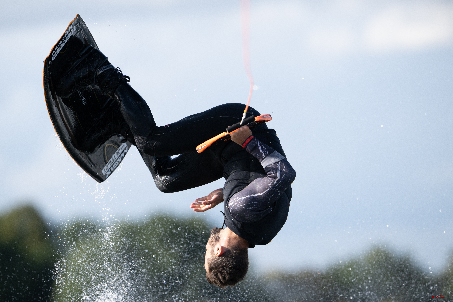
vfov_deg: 3.4
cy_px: 151
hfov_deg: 5.2
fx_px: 5033
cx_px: 226
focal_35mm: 400
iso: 400
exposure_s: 1/2500
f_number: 4.5
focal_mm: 400
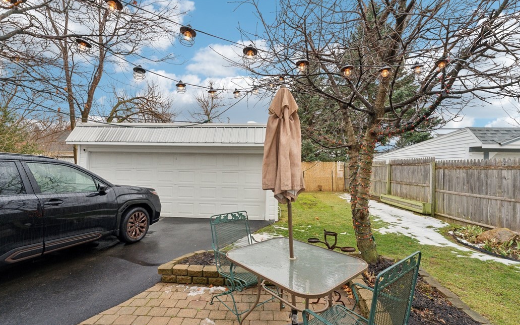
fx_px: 213
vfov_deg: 74.8
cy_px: 159
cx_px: 269
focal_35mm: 15
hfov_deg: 101.4
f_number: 7.1
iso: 640
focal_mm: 14
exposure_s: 1/320
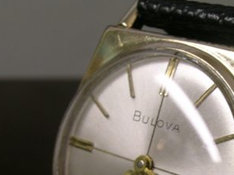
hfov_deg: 18.2
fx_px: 723
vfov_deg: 13.6
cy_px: 184
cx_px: 183
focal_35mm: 107
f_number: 6.1
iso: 50
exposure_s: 1/5.1
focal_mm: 10.3
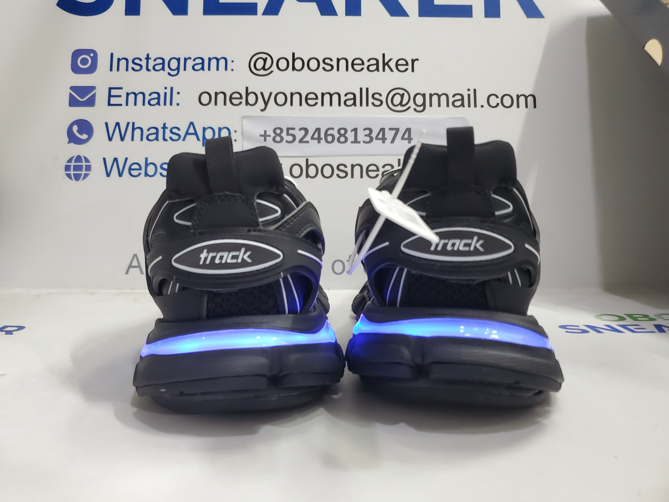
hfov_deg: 67.3
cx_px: 334
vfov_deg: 53.1
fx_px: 502
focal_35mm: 26
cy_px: 251
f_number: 1.5
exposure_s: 1/50
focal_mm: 4.3
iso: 200
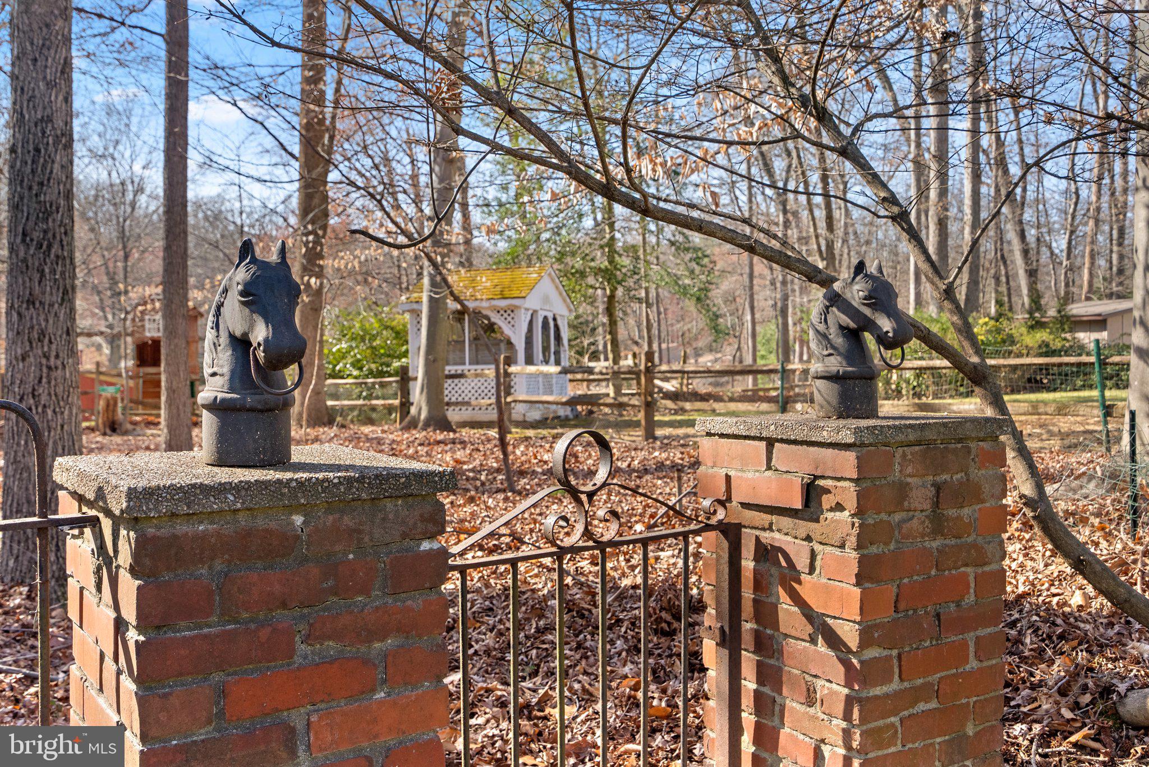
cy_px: 384
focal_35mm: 35
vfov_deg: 37.9
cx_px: 574
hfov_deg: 54.4
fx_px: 1117
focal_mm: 35
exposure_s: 1/40
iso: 320
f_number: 8
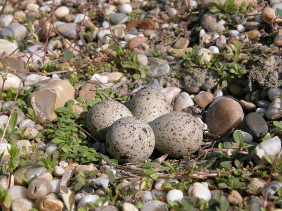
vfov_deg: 25.7
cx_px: 141
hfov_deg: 33.8
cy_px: 106
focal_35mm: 57
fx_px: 464
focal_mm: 14.7
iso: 100
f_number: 7
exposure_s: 1/500
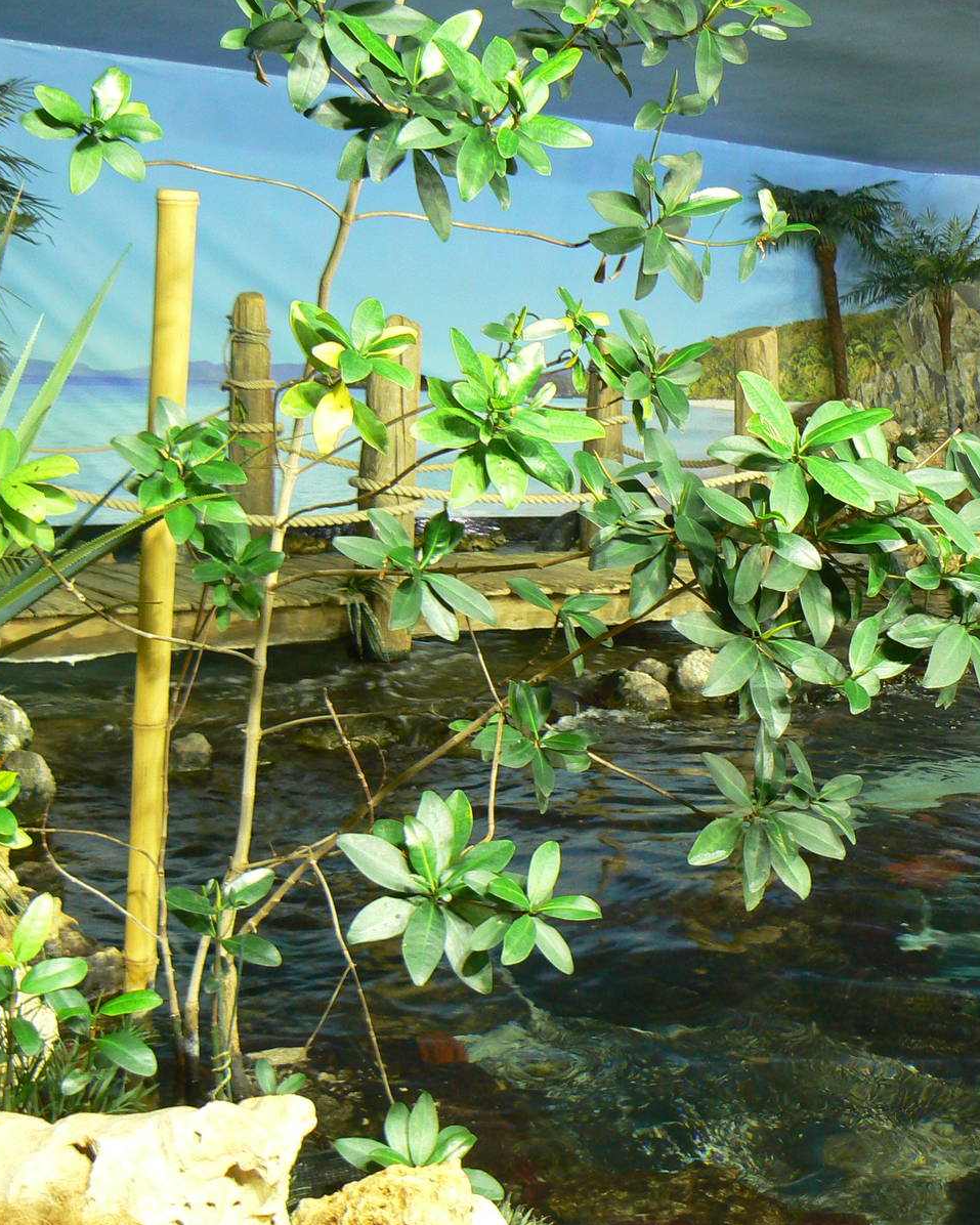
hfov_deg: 31.9
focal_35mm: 47
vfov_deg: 39.5
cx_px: 628
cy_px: 612
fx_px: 1704
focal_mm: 6
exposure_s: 1/30
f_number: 2.8
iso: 125
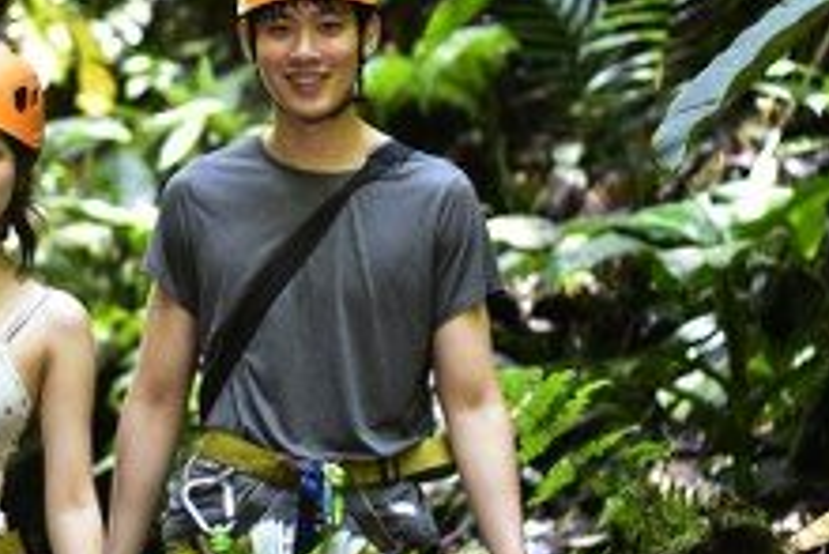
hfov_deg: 9.4
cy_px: 358
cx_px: 192
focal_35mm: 218
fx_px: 5023
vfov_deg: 6.3
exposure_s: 1/250
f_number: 1.4
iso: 400
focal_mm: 50
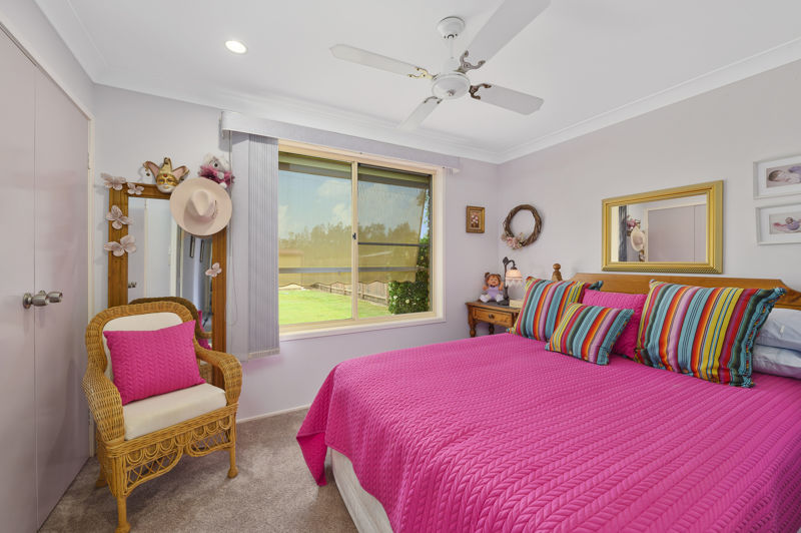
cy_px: 266
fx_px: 311
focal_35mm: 14
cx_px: 400
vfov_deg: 81.1
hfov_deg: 104.3
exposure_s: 1/4
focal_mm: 14
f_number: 7.1
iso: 160
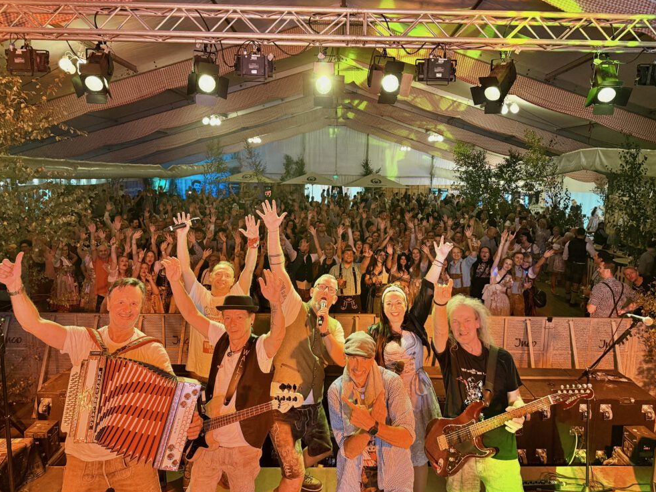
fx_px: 474
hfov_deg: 69.4
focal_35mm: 25
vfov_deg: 54.9
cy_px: 240
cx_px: 340
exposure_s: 1/60
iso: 250
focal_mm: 6.76
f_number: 1.78
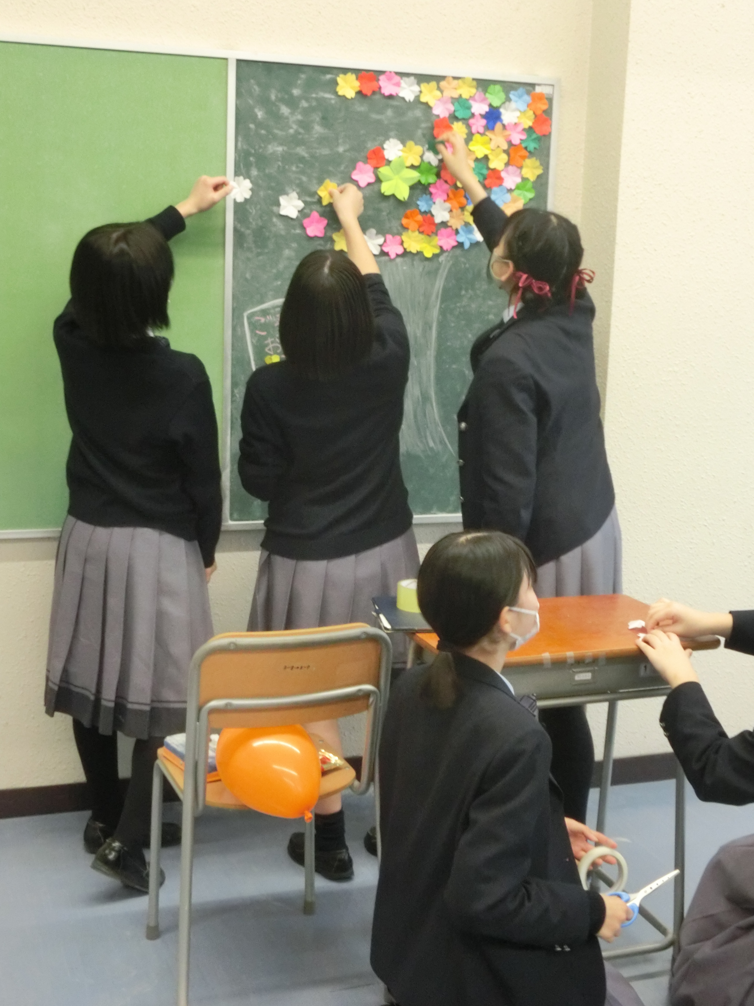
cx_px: 377
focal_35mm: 47
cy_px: 503
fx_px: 1365
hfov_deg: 30.9
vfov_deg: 40.4
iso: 800
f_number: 4.2
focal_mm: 8.29
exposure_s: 1/80
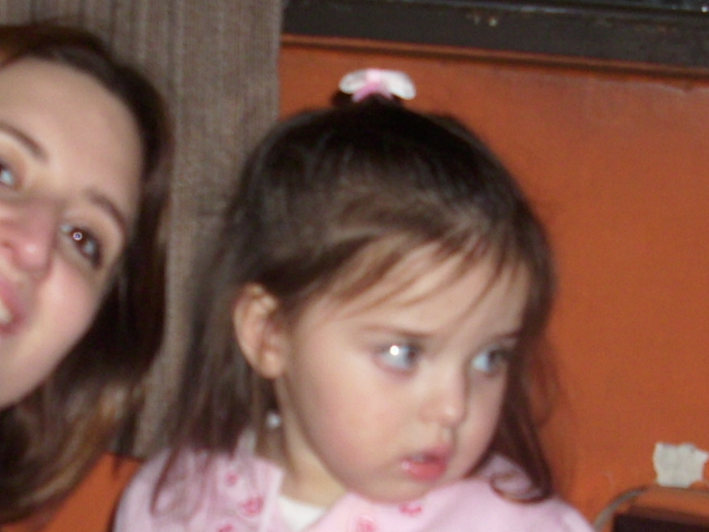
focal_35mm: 100
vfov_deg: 14.7
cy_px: 426
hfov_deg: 19.6
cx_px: 225
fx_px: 2048
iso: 50
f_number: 2.8
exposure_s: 1/30
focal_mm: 6.2
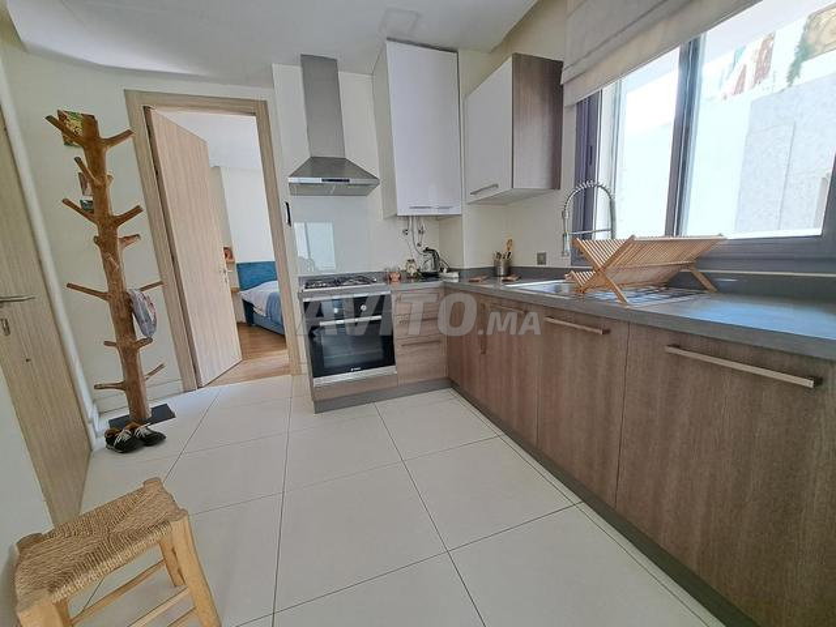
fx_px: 314
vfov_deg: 89.9
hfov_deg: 106.2
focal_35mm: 13
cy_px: 314
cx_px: 418
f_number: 2.2
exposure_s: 1/100
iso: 50
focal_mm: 1.74
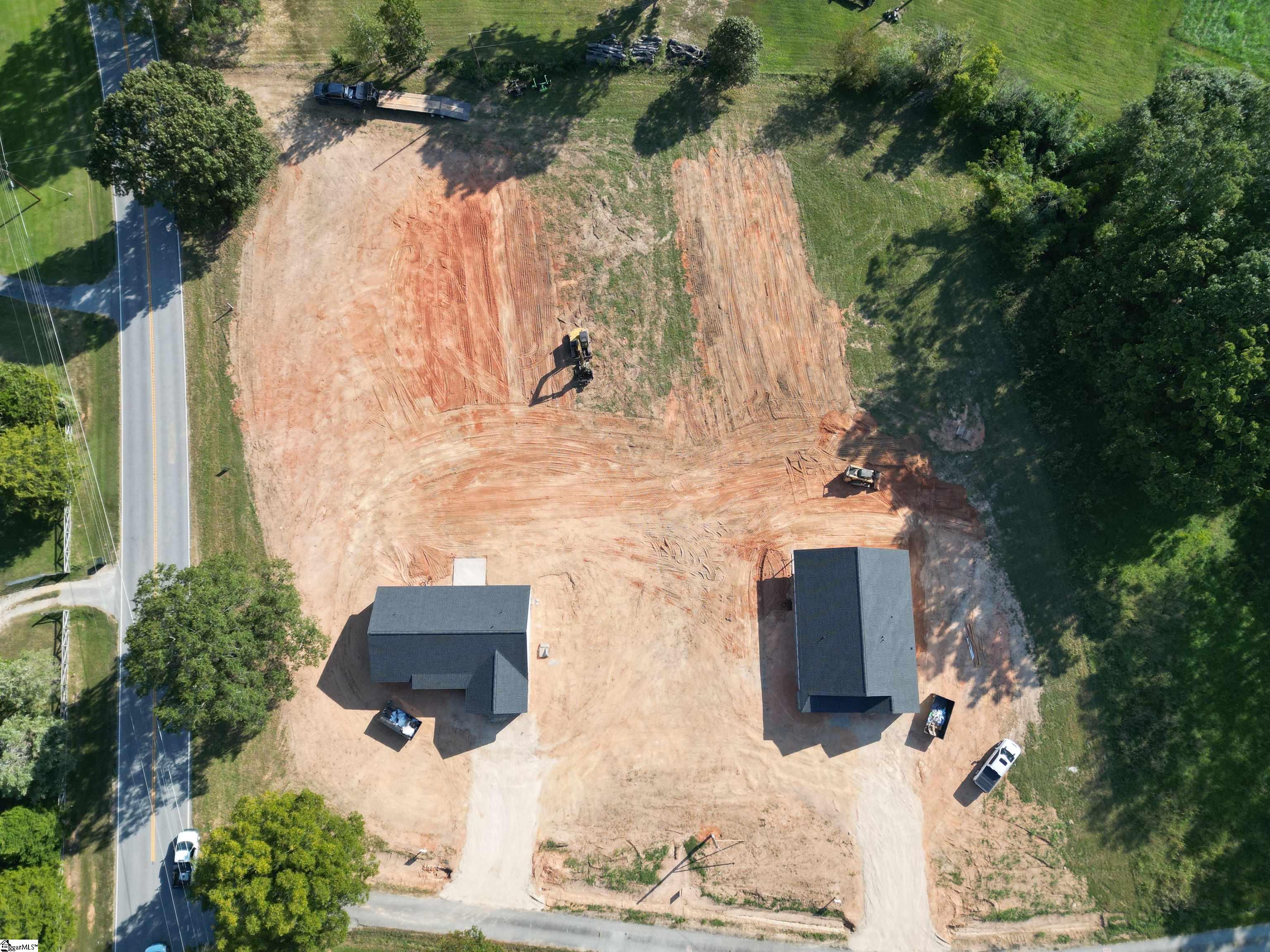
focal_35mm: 24
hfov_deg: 71.6
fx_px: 881
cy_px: 476
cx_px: 635
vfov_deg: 56.8
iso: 140
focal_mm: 6.72
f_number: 1.7
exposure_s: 1/1600
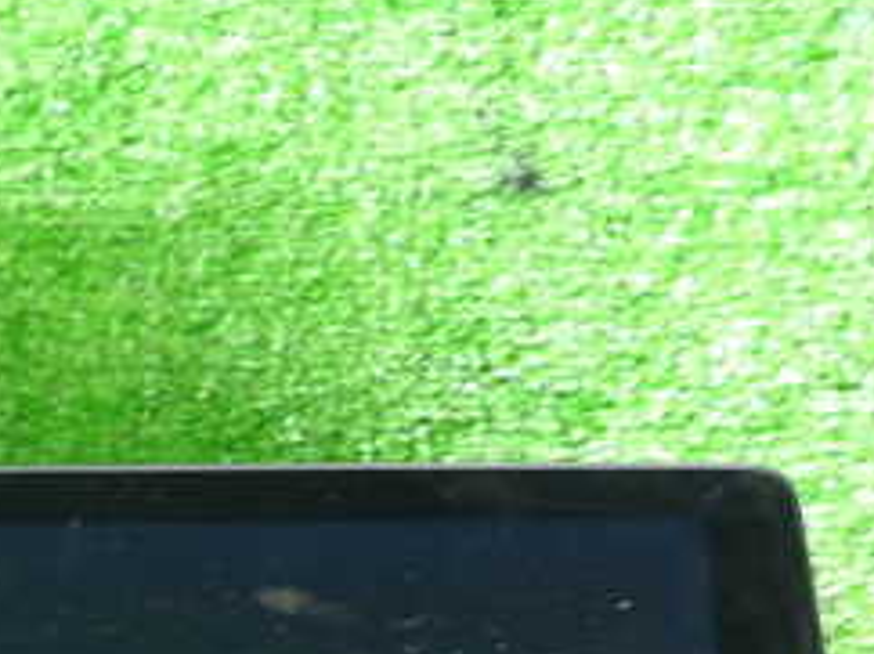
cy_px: 762
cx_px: 130
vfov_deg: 22.0
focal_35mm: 62
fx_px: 1564
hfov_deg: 30.2
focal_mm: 4.5
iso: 200
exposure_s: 1/30
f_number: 2
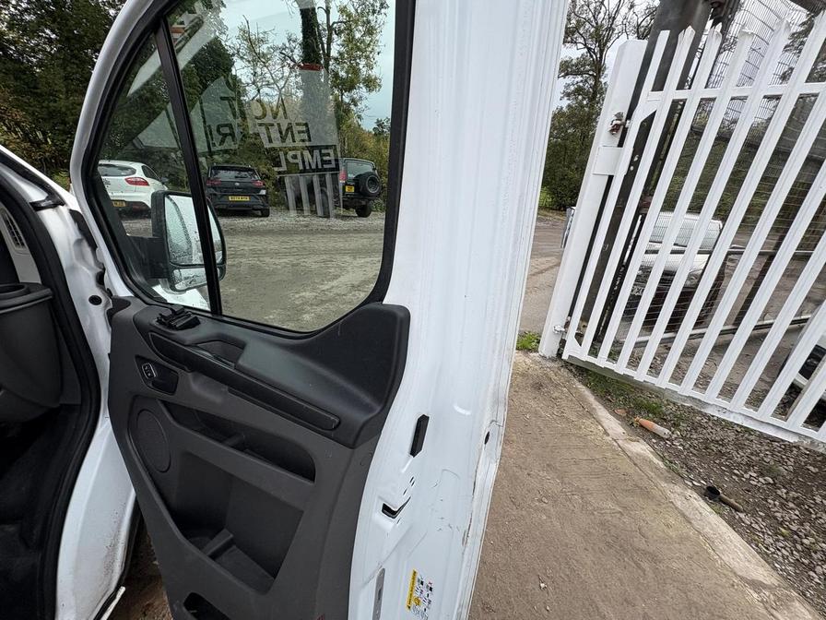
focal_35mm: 14
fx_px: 334
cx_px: 413
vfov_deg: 85.7
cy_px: 310
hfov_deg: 102.1
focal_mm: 2.22
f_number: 2.2
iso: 40
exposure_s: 1/713
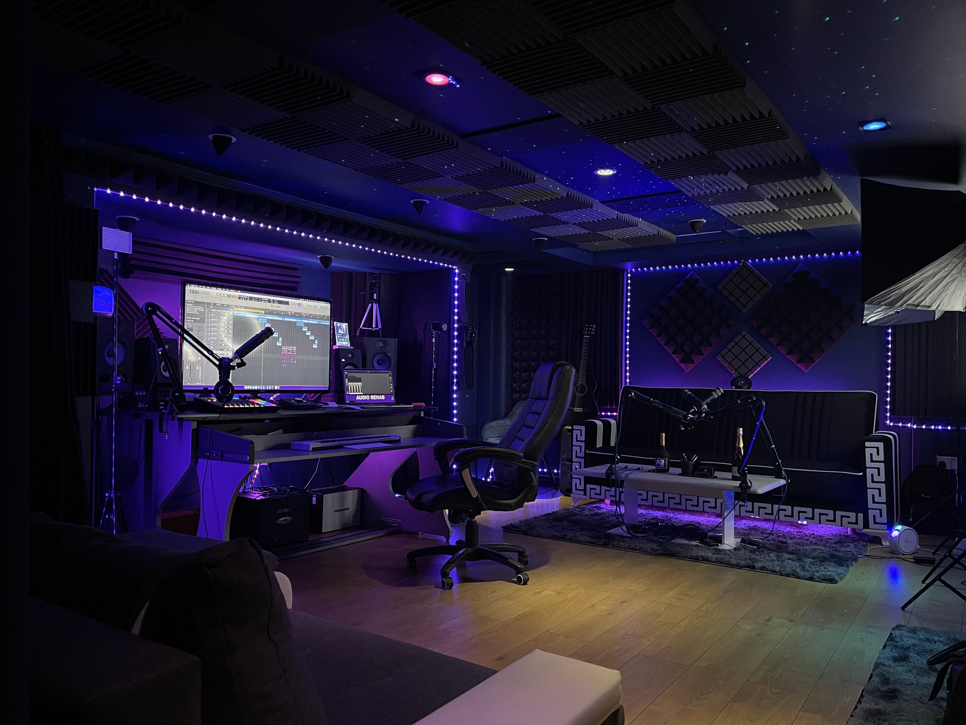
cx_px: 483
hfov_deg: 67.3
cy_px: 362
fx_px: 726
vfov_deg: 53.1
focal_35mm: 26
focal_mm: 5.1
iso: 500
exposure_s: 1/33
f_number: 1.6
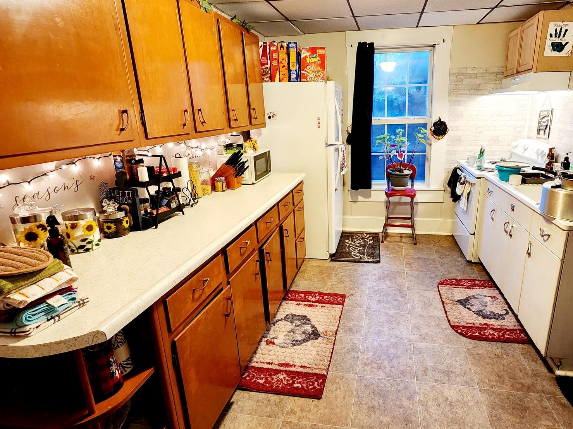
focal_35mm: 18
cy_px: 201
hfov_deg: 86.7
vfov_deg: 71.5
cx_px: 342
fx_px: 298
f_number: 2.2
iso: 320
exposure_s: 1/30
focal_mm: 2.2
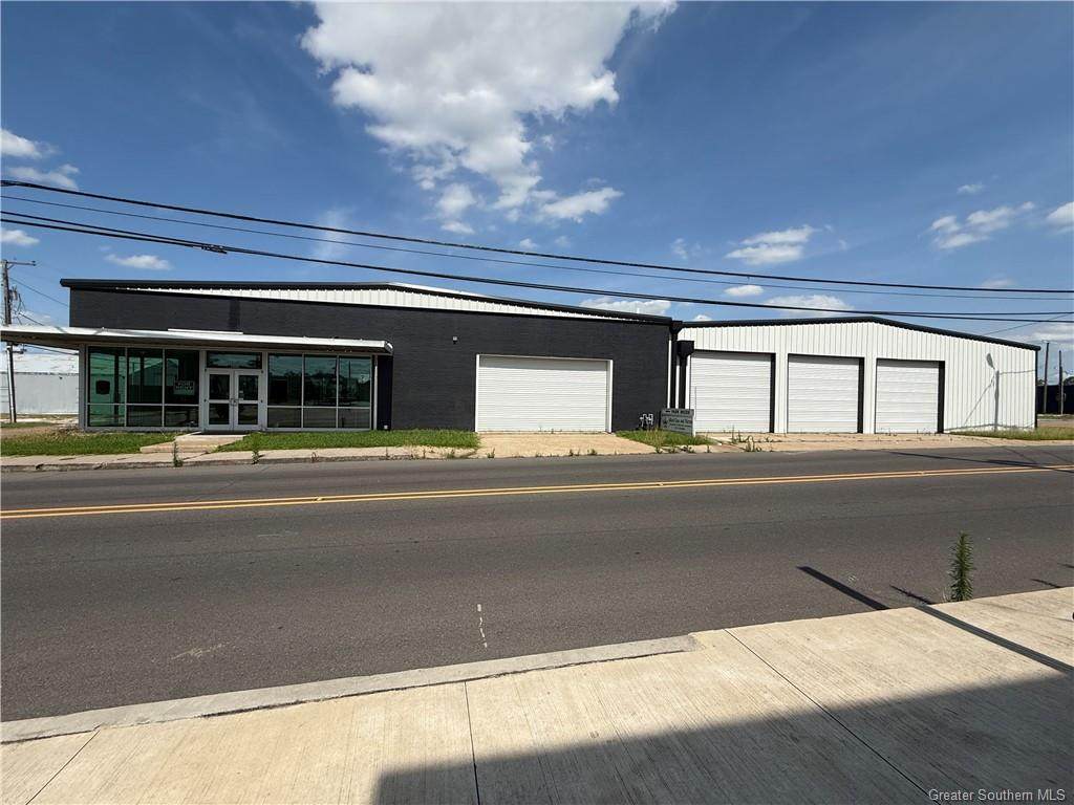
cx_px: 537
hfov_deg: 102.1
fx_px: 434
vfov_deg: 85.7
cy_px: 402
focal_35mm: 14
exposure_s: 1/3460
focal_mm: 2.22
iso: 50
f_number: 2.2
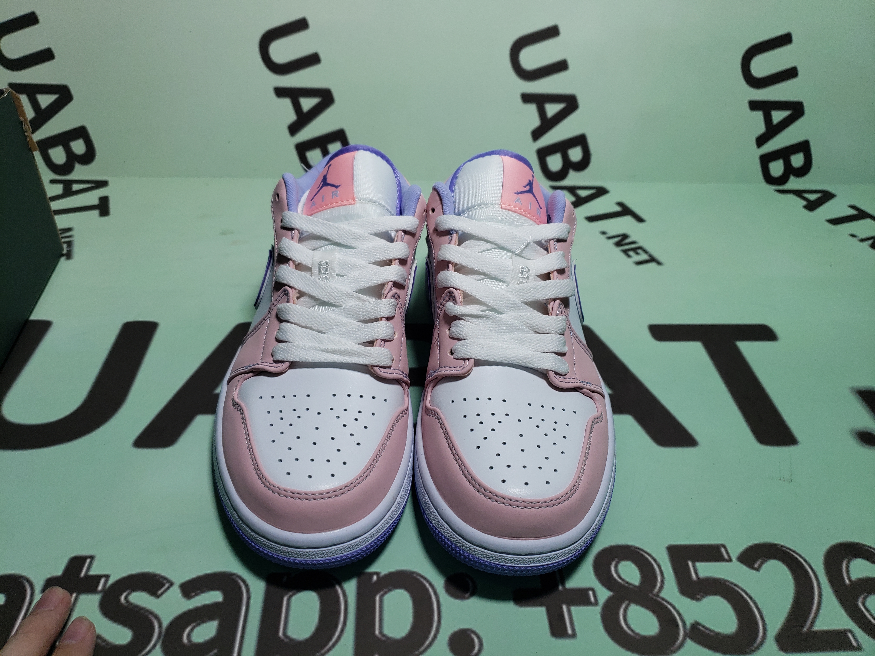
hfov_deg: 67.3
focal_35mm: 26
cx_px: 438
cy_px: 328
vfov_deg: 53.1
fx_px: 657
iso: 50
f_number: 1.5
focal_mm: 4.3
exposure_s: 1/603
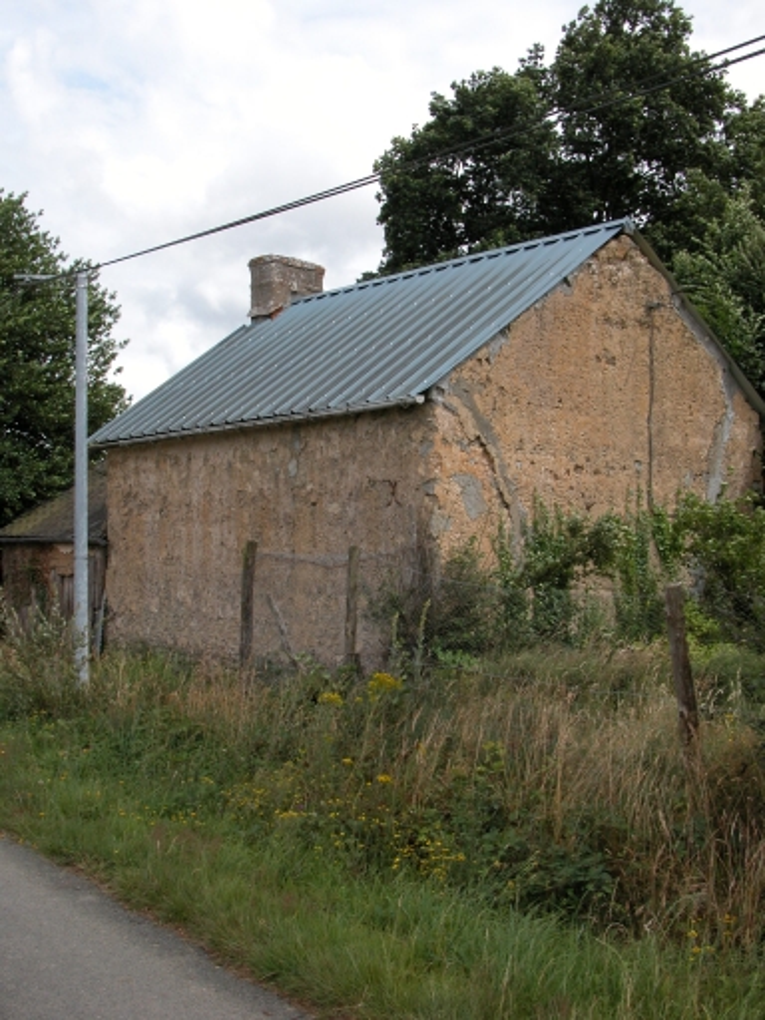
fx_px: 1355
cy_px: 510
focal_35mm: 46
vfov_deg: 41.2
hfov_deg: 31.5
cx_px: 382
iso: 100
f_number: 6.7
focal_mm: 11.6
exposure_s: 1/279
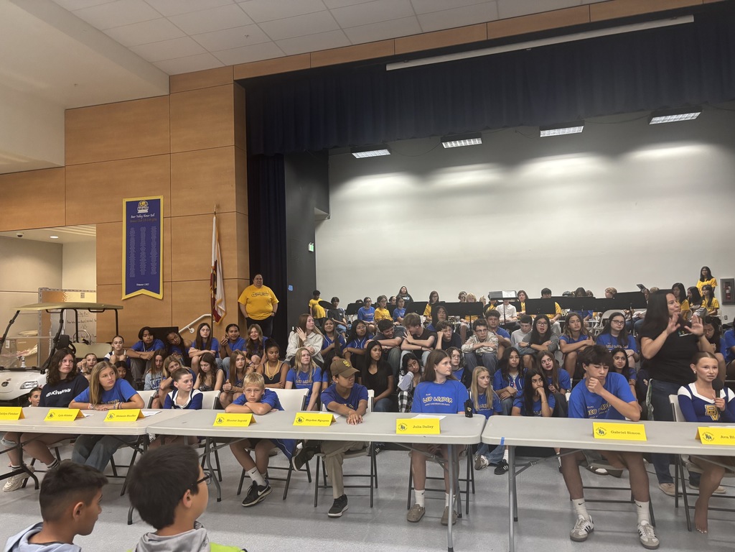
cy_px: 276
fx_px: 552
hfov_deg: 67.3
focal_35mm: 26
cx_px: 368
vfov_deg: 53.1
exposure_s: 1/60
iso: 320
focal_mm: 5.96
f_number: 1.6
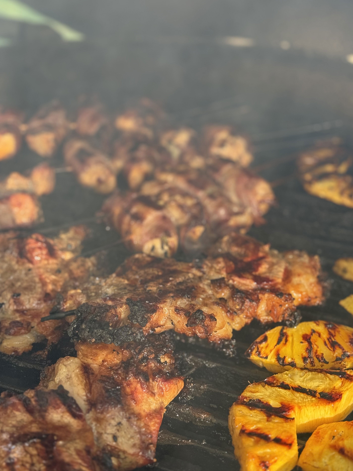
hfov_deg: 28.0
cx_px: 170
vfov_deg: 36.8
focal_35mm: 52
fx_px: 707
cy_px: 230
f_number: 1.78
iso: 64
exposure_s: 1/214
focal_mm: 6.76
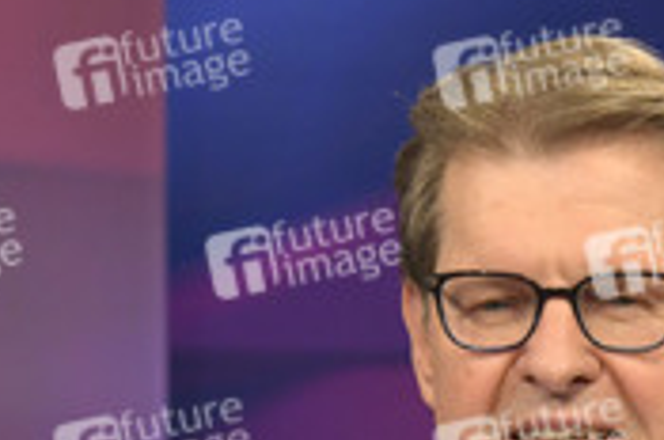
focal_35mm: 155
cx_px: 582
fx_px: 2854
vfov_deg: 8.7
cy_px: 539
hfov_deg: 13.2
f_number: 6.3
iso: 1600
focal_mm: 60
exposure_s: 1/200
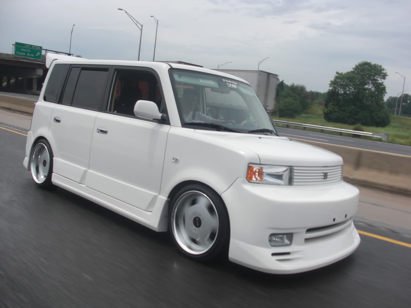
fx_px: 427
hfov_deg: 51.4
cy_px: 154
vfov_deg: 39.7
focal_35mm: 36
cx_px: 206
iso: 50
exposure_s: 1/200
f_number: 7.9
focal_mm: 6.3
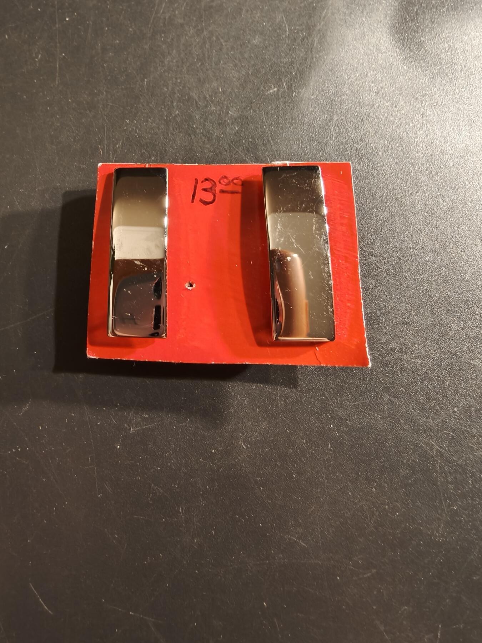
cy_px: 322
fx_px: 427
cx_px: 241
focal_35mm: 23
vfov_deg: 73.9
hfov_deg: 58.9
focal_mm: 2.32
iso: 320
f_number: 2
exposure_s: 1/50
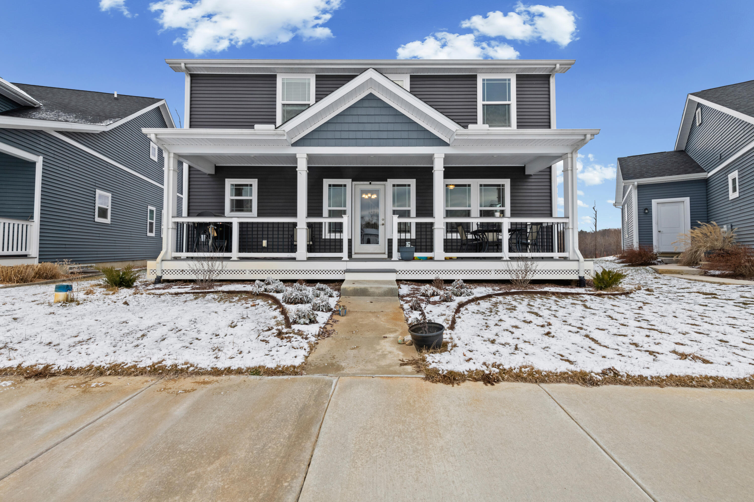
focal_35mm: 14
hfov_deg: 104.3
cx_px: 377
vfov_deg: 81.2
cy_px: 251
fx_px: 293
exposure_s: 1/80
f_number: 10
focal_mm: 14
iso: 400
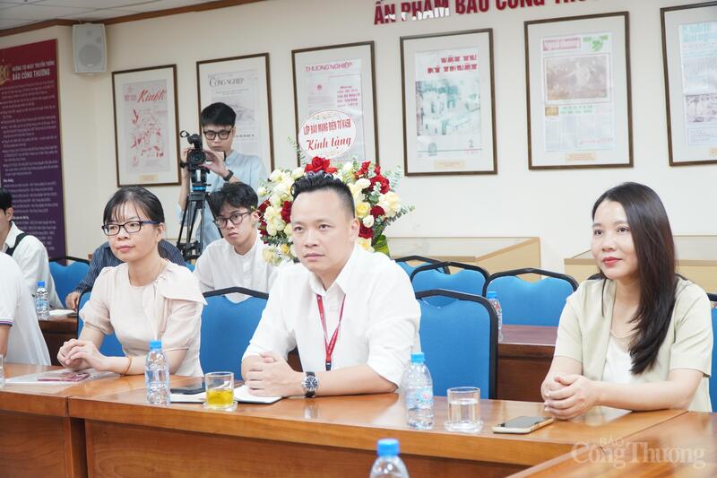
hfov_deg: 33.4
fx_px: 1195
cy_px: 239
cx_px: 358
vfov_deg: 22.6
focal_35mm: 60
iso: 500
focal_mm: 40
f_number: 4
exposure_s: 1/40
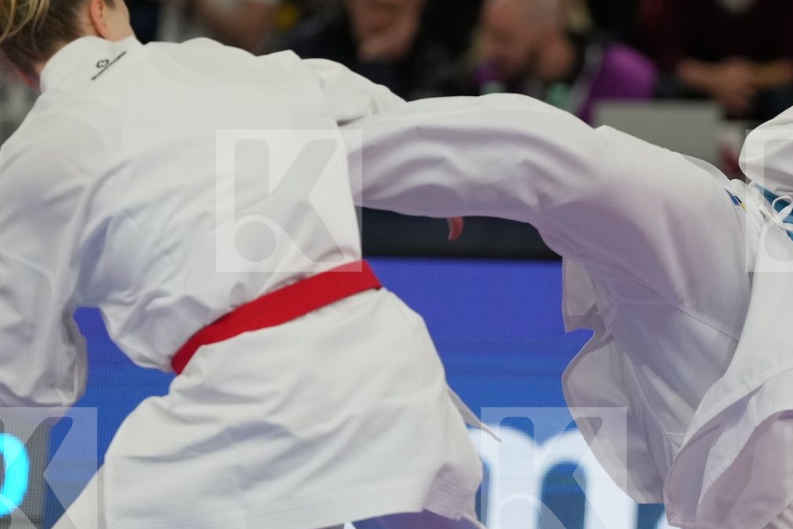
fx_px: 10662
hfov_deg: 4.3
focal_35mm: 484
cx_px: 554
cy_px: 201
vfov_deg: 2.8
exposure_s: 1/1000
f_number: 2.8
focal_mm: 182
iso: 1600
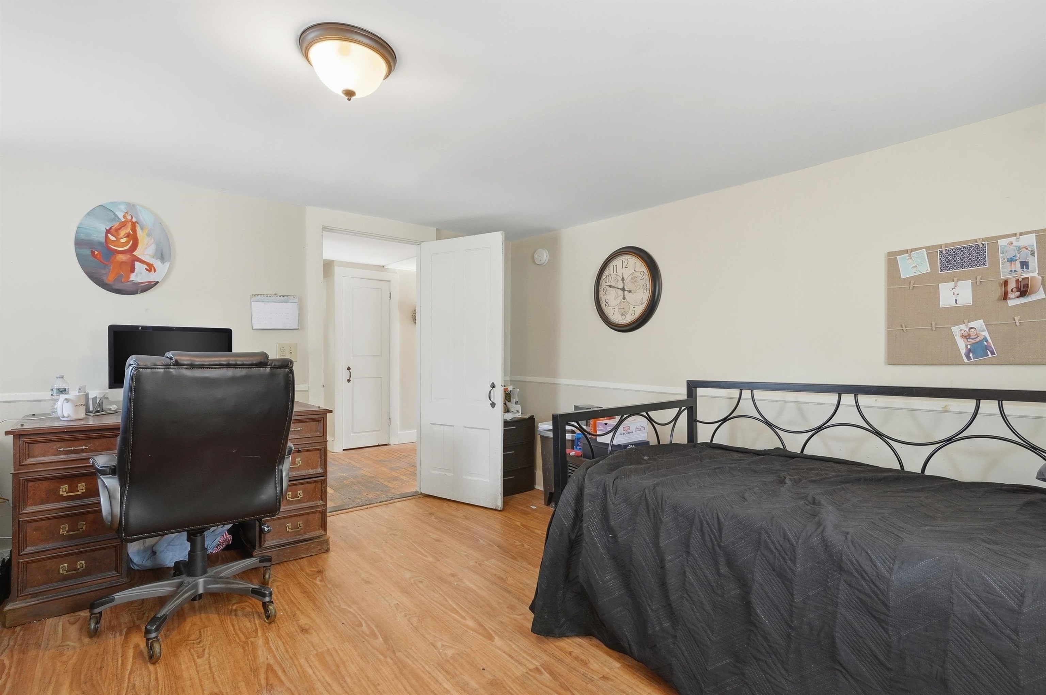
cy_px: 348
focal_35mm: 16
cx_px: 523
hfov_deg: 95.0
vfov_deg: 71.9
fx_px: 479
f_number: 7.1
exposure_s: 1/80
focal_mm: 11
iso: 800
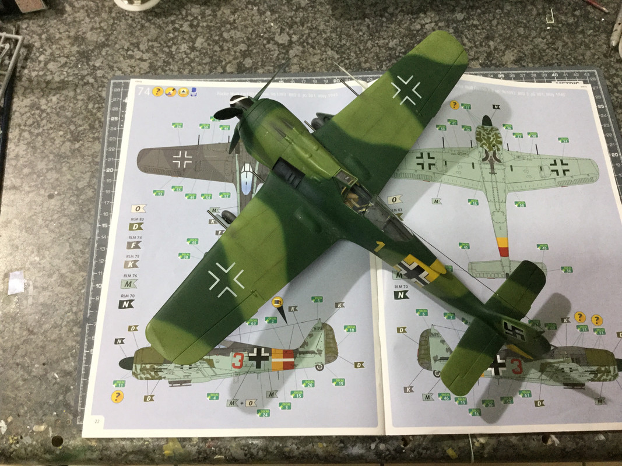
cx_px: 311
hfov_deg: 58.4
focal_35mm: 31
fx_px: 557
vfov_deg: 45.4
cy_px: 233
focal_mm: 3.3
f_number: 2.4
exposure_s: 1/33
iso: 160
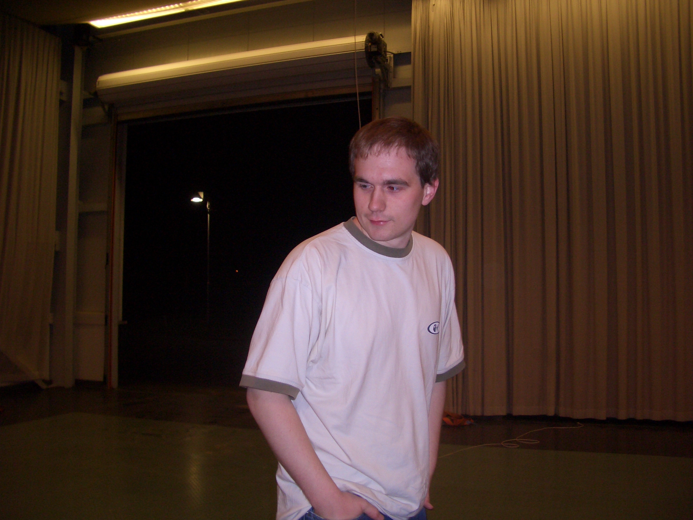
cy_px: 260
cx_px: 346
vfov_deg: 40.7
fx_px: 701
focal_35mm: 35
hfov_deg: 52.6
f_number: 2.6
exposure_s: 1/60
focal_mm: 5.8
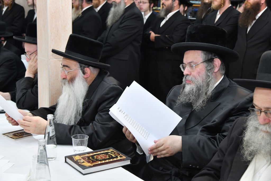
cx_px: 136
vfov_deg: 27.0
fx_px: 376
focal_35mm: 50
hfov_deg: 39.6
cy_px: 90
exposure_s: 1/100
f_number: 5.6
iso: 800
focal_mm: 50
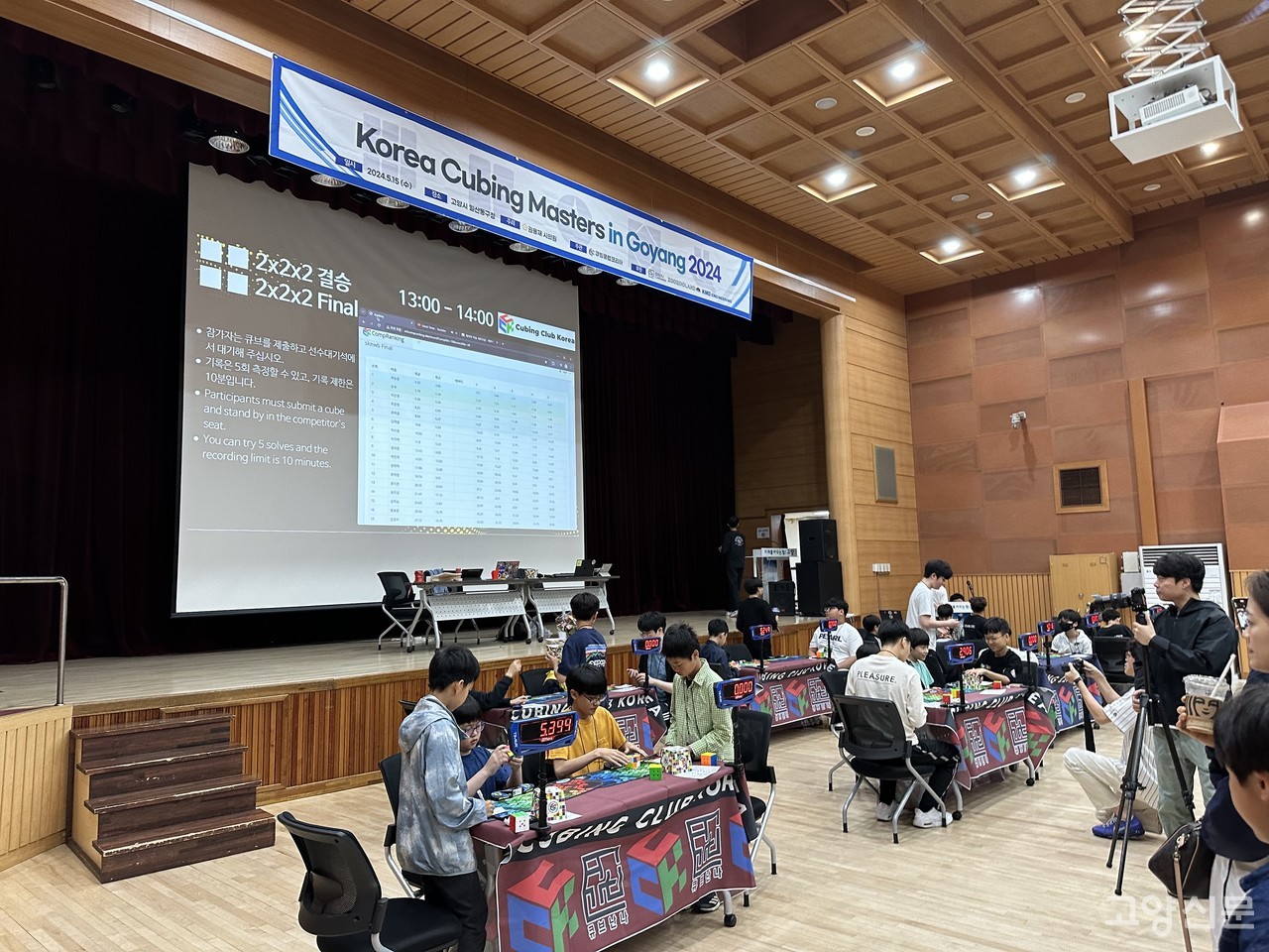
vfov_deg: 56.8
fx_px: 880
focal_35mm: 24
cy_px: 476
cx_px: 634
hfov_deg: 71.6
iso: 250
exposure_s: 1/60
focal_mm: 6.86
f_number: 1.78
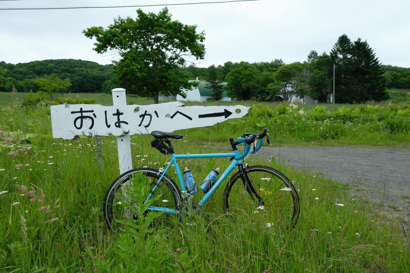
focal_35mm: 33
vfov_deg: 40.0
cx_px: 205
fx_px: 376
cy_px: 136
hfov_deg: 57.2
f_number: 9
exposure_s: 1/120
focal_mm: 22.3
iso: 250
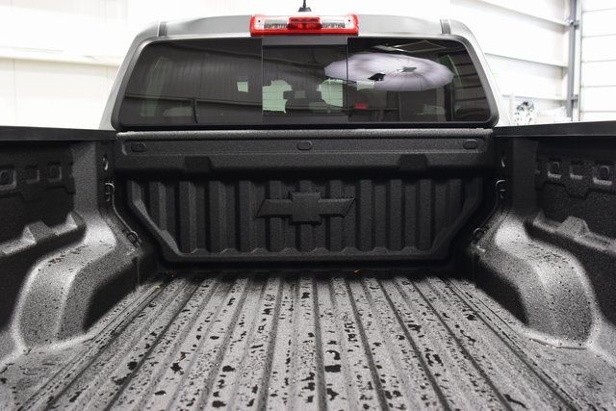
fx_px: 616
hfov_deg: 53.1
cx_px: 308
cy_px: 206
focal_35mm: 36
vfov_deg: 36.9
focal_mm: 24
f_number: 3.5
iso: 1600
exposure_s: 1/60
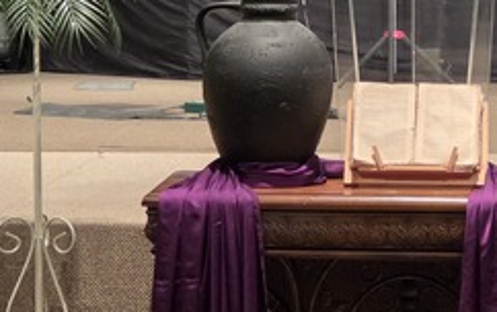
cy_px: 127
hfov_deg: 11.5
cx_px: 388
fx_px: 2455
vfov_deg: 7.3
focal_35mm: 181
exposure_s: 1/30
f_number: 2.4
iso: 500
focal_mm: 7
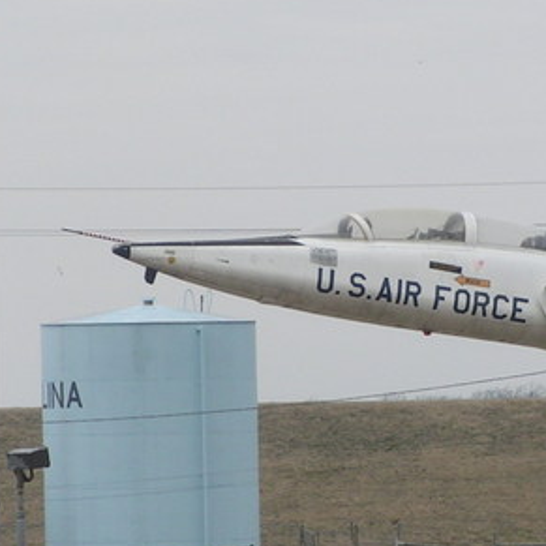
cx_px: 416
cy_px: 218
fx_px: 8334
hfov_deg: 3.8
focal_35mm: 467
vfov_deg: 3.8
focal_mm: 28.8
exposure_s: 1/250
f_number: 5.6
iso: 50
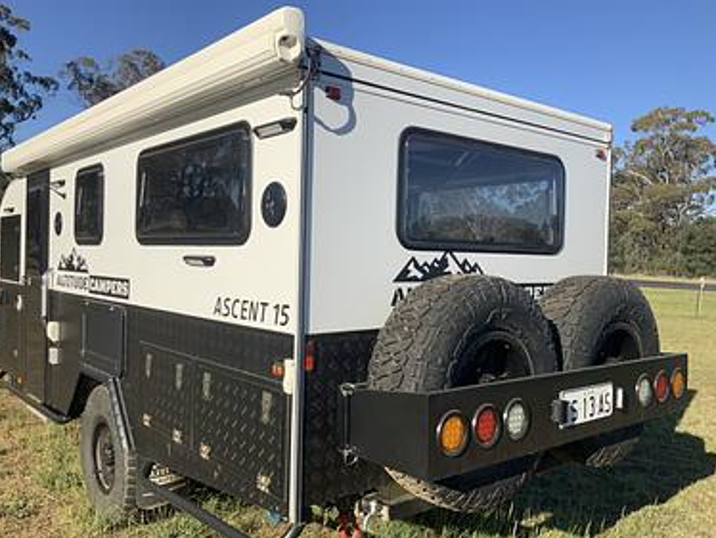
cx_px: 339
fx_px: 642
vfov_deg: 45.5
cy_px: 272
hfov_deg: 58.3
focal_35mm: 31
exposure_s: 1/2427
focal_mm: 3
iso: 20
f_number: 1.8
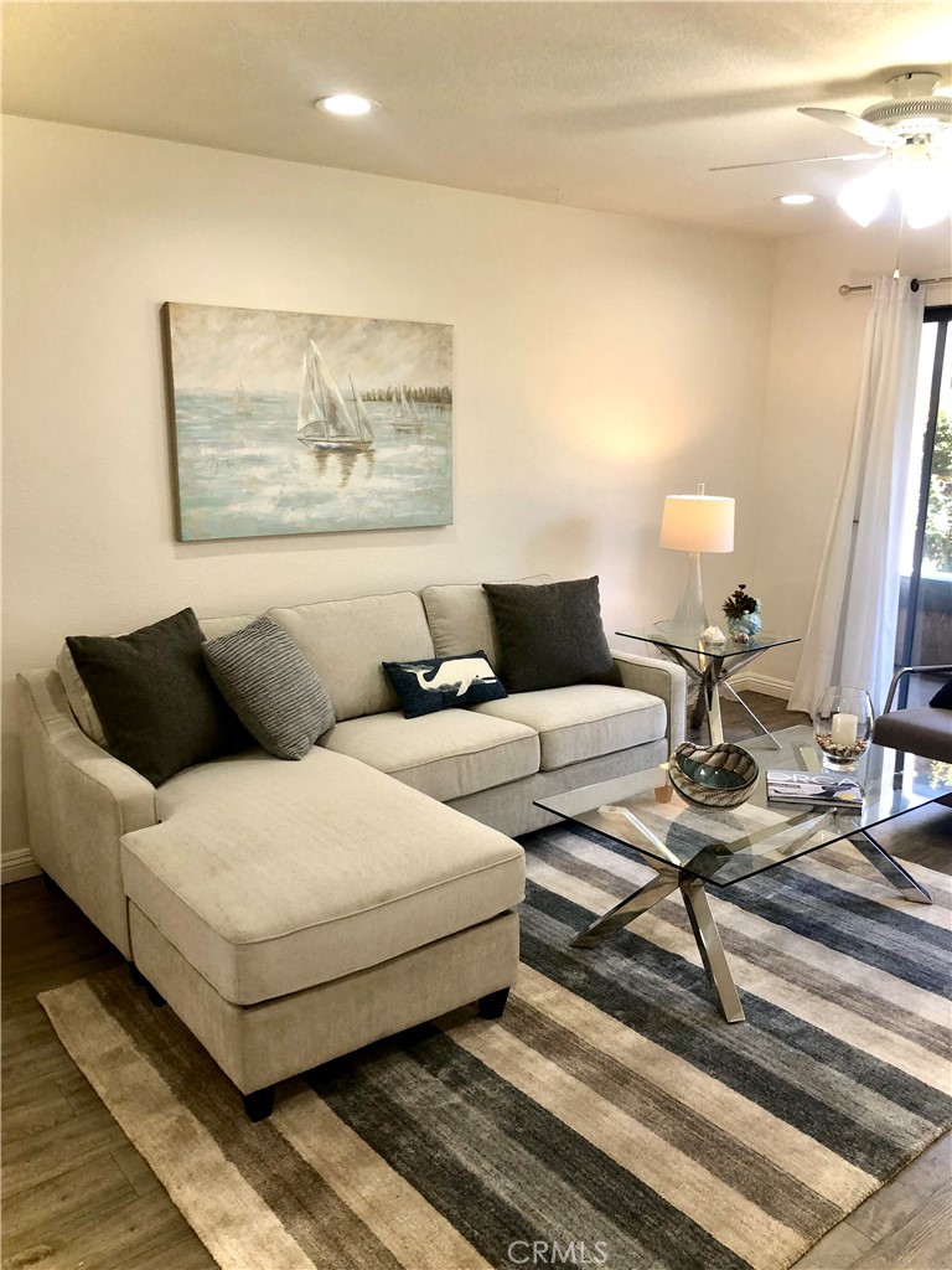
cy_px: 635
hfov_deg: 49.7
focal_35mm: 28
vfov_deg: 63.4
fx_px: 1027
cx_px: 476
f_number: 1.8
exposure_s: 1/30
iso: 25
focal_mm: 3.99
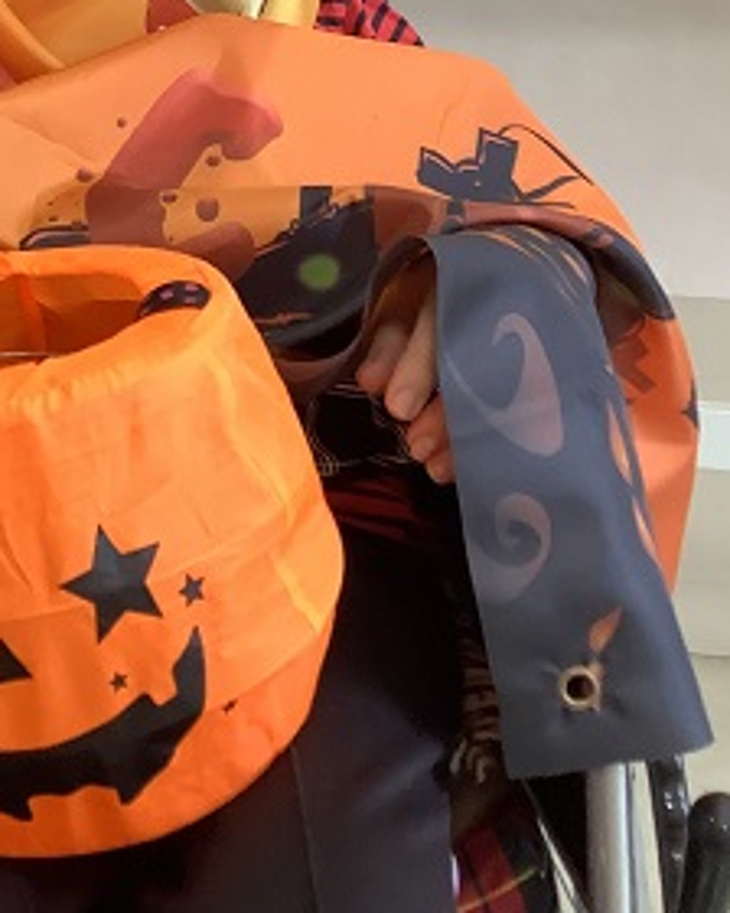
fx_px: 1944
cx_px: 20
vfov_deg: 24.8
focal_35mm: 72
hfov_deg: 20.6
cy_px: -55
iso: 100
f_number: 2.4
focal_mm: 3.3
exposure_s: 1/60
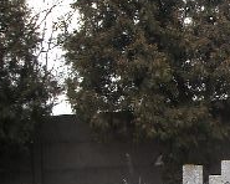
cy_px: 242
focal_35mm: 118
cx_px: 378
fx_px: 803
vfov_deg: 12.6
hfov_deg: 14.8
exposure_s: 1/141
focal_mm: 5.7
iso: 64
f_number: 2.8
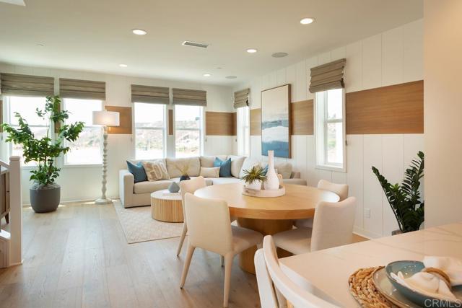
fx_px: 282
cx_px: 231
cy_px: 154
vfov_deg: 57.3
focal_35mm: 22
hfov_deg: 78.6
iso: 100
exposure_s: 1/10
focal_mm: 22
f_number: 9
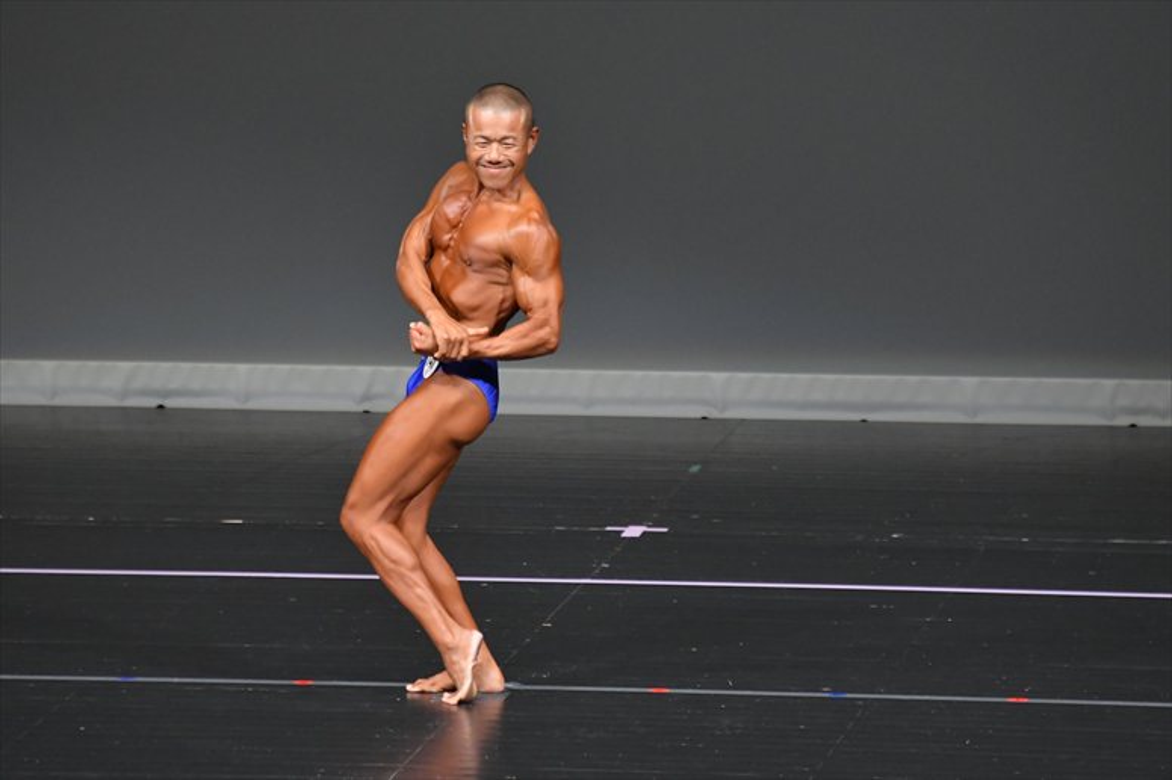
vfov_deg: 3.7
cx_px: 586
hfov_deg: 5.5
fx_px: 12203
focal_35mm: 375
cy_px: 390
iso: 4000
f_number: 5.6
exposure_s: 1/400
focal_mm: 250
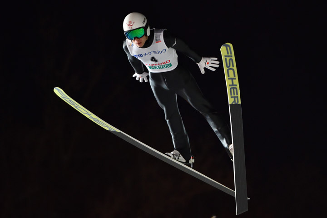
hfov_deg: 4.6
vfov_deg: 3.1
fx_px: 4087
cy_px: 109
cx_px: 164
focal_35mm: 450
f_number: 4
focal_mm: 300
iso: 2000
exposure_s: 1/400
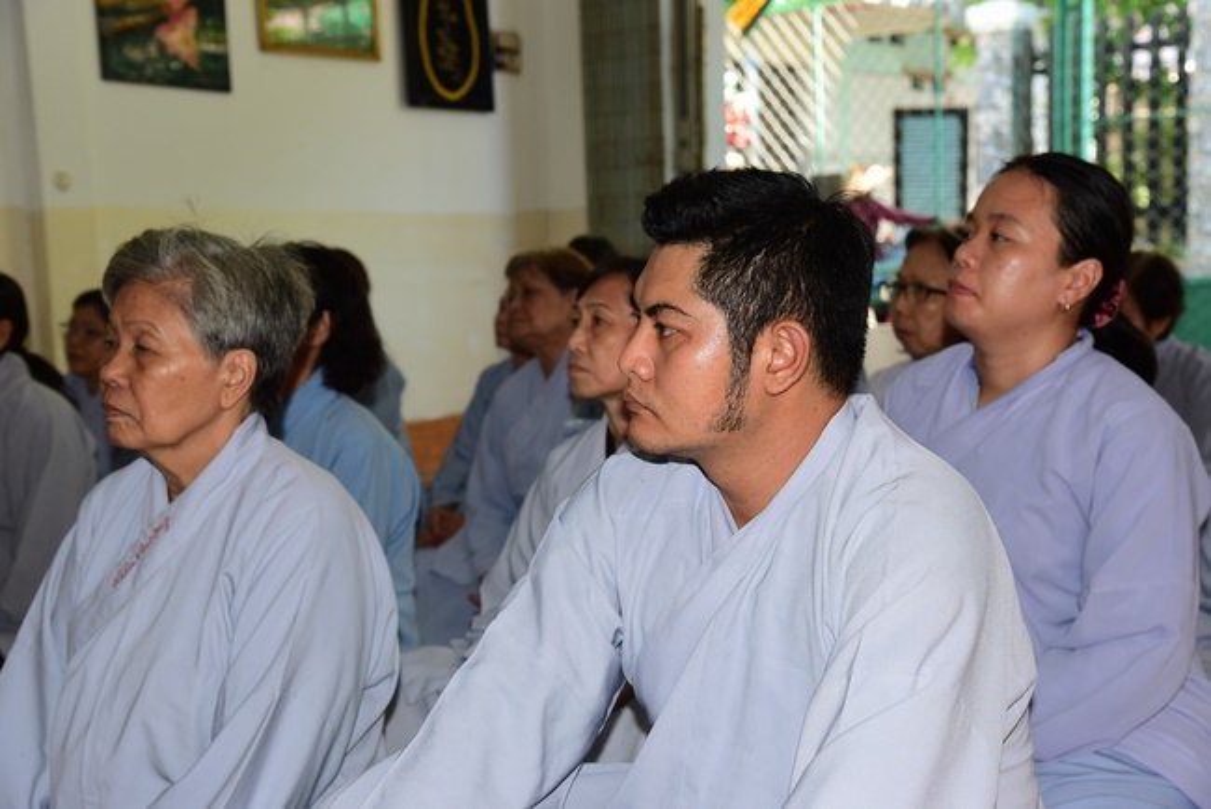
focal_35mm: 52
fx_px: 1750
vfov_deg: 26.0
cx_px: 606
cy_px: 404
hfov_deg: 38.2
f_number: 5.6
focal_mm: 52
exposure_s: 1/80
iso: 400
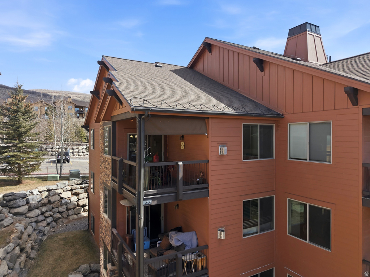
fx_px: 257
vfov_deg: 56.8
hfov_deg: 71.6
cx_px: 185
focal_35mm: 24
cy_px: 138
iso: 100
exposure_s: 1/800
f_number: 1.8
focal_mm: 8.7
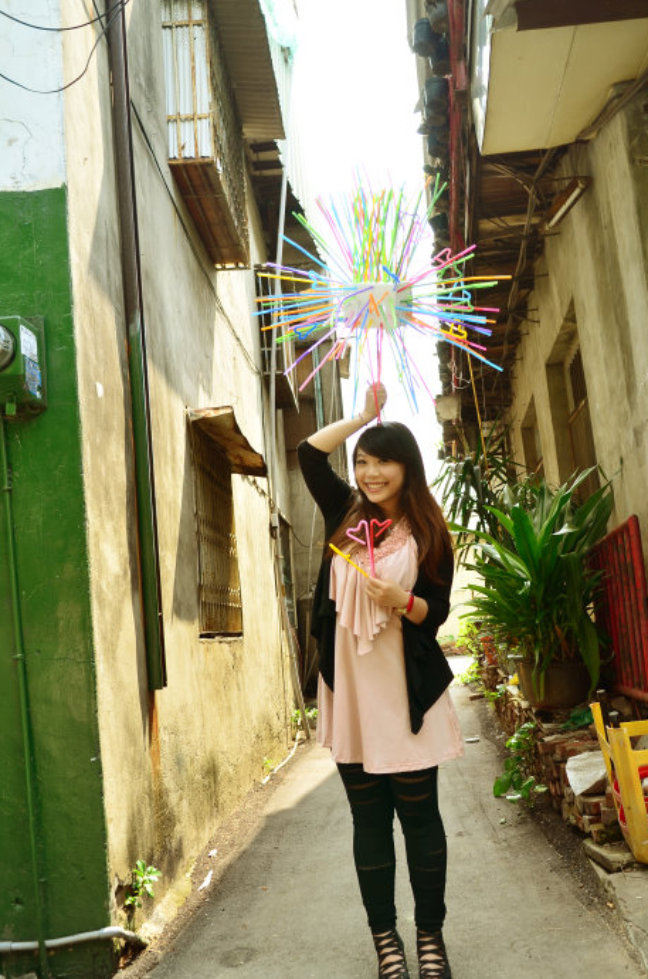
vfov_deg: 62.7
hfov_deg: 43.9
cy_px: 509
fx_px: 802
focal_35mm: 30
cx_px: 374
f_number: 2.8
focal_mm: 17
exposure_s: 1/250
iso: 100
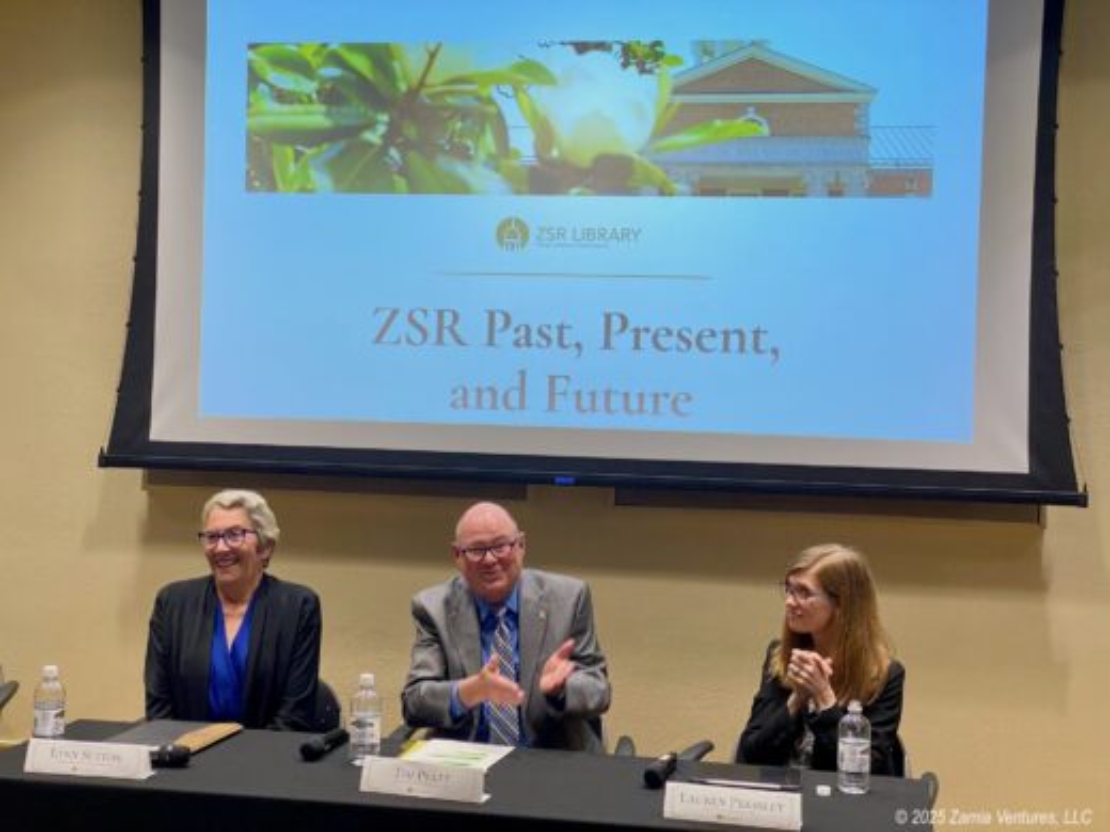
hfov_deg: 36.8
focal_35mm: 52
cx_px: 555
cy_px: 416
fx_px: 1667
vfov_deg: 28.0
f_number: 2
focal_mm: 6
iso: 160
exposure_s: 1/120
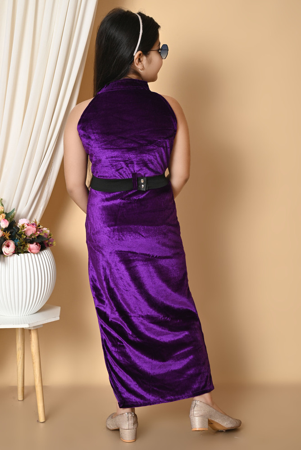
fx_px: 877
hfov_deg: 19.5
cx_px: 150
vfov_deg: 28.8
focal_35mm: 70
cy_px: 225
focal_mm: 70
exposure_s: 1/160
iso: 250
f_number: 11
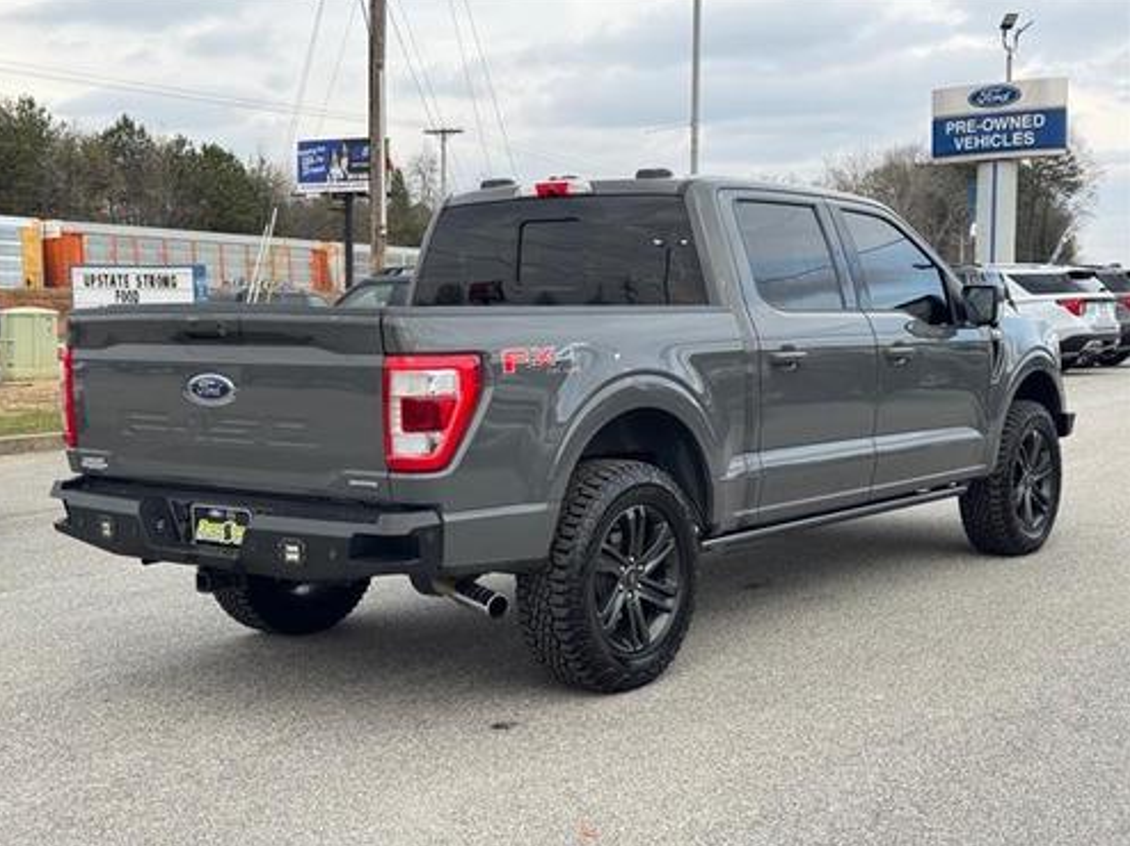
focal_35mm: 49
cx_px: 556
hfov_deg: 38.9
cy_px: 421
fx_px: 1599
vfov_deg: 29.7
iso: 64
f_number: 1.78
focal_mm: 6.76
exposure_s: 1/621
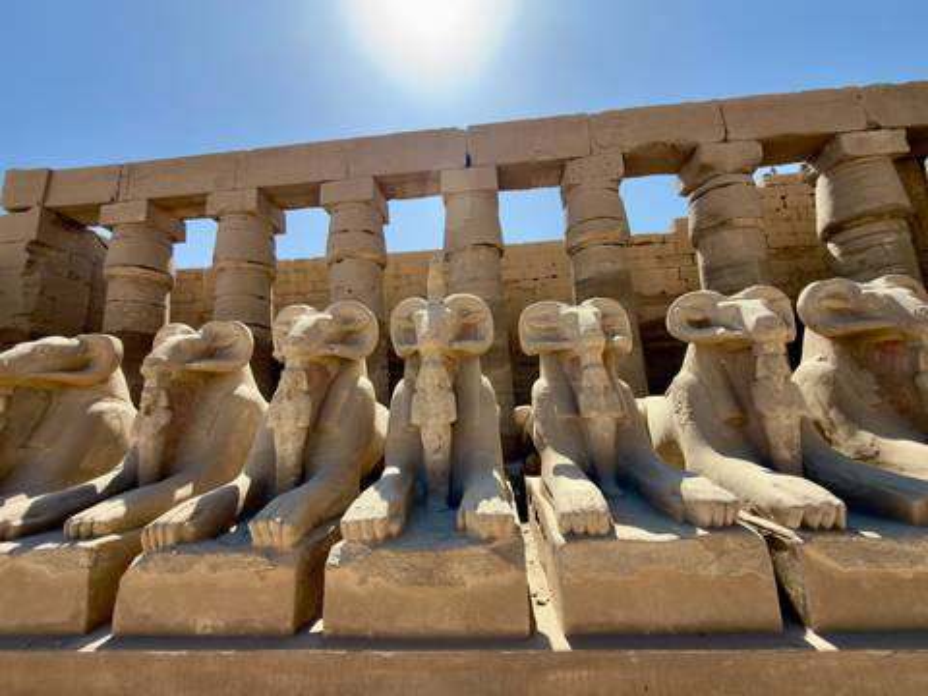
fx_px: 375
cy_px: 348
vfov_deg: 85.7
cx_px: 464
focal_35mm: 14
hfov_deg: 102.1
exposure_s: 1/509
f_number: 2.2
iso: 16
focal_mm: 2.22
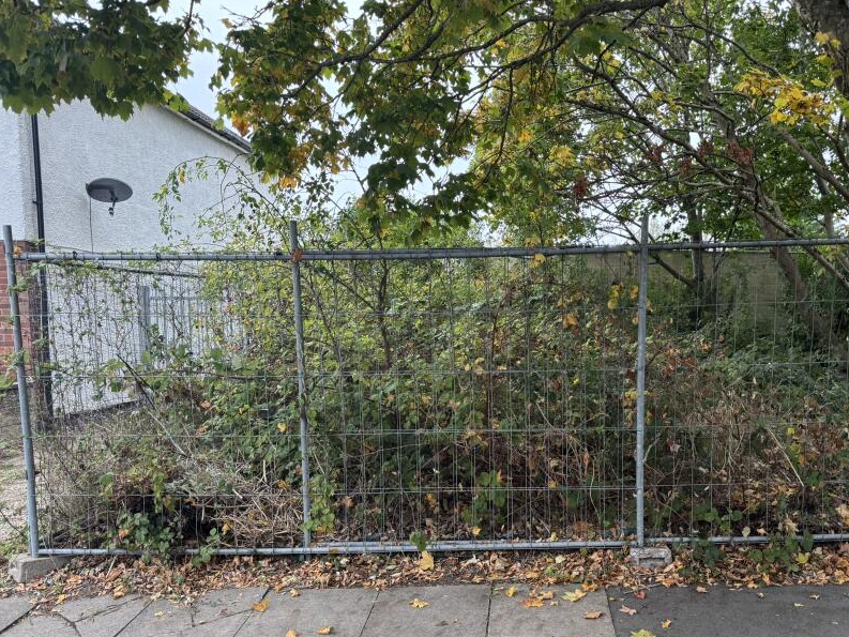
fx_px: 760
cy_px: 388
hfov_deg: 58.0
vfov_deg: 45.2
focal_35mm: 31
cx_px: 501
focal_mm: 6.76
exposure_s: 1/75
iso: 200
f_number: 1.78
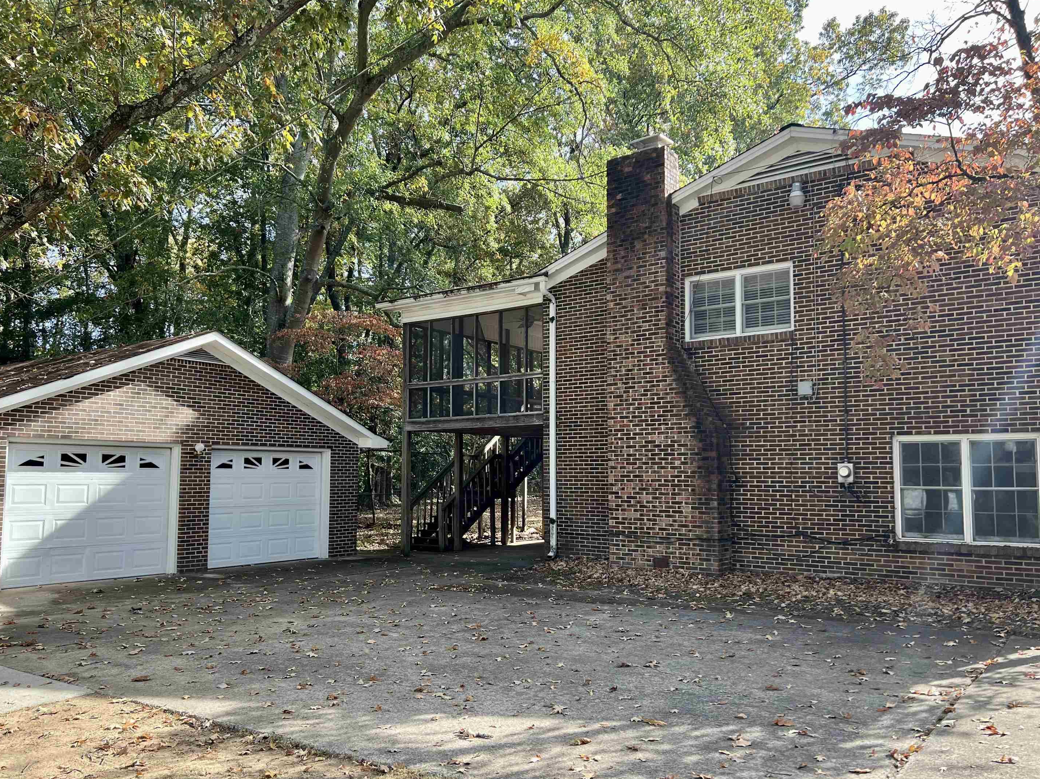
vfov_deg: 49.7
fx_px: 841
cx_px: 481
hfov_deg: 63.4
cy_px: 404
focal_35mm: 28
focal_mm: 5.7
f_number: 1.5
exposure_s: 1/439
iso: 50
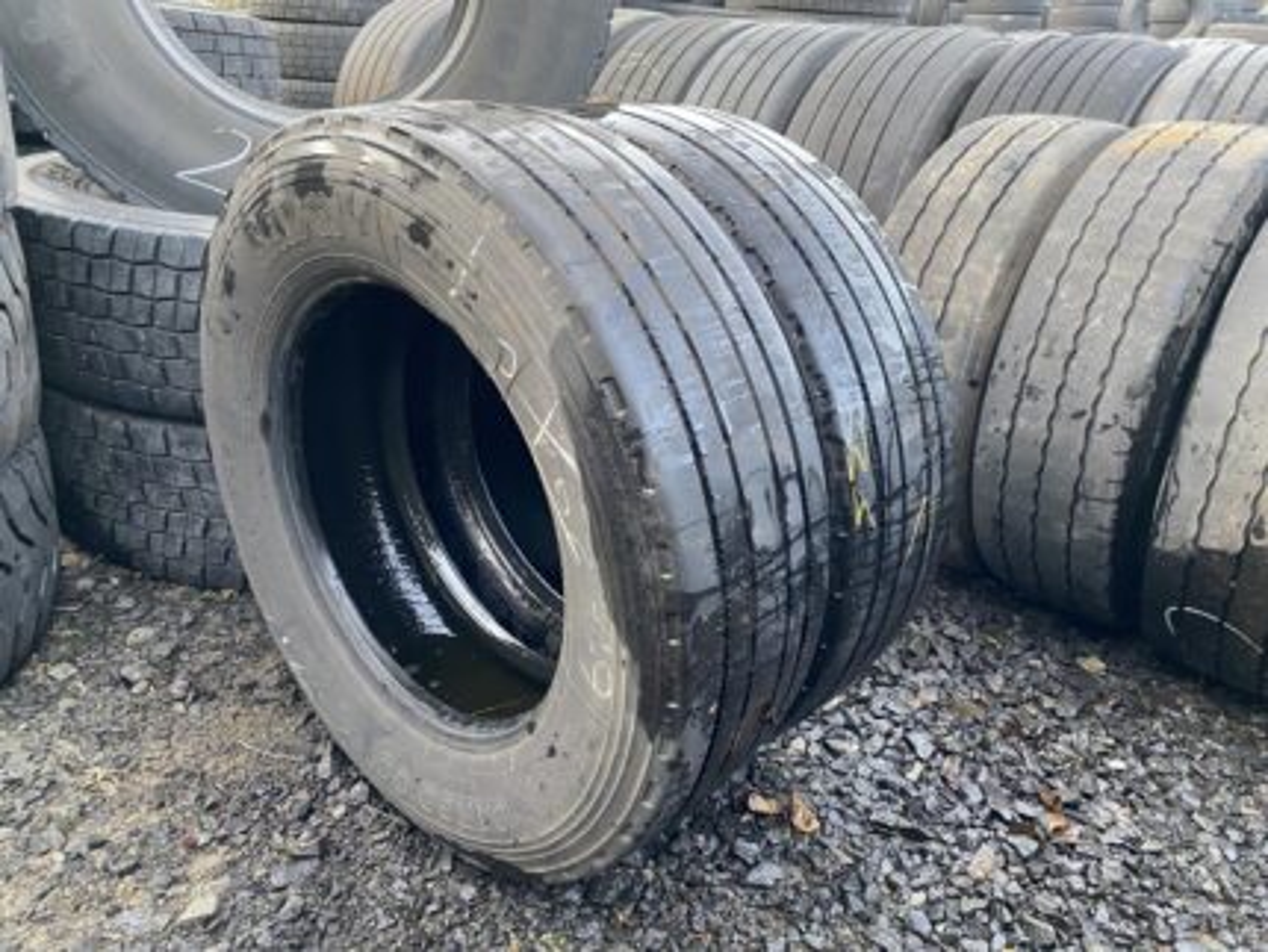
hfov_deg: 67.3
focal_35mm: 26
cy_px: 476
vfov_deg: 53.1
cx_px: 634
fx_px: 953
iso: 200
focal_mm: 4.25
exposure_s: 1/60
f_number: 1.8
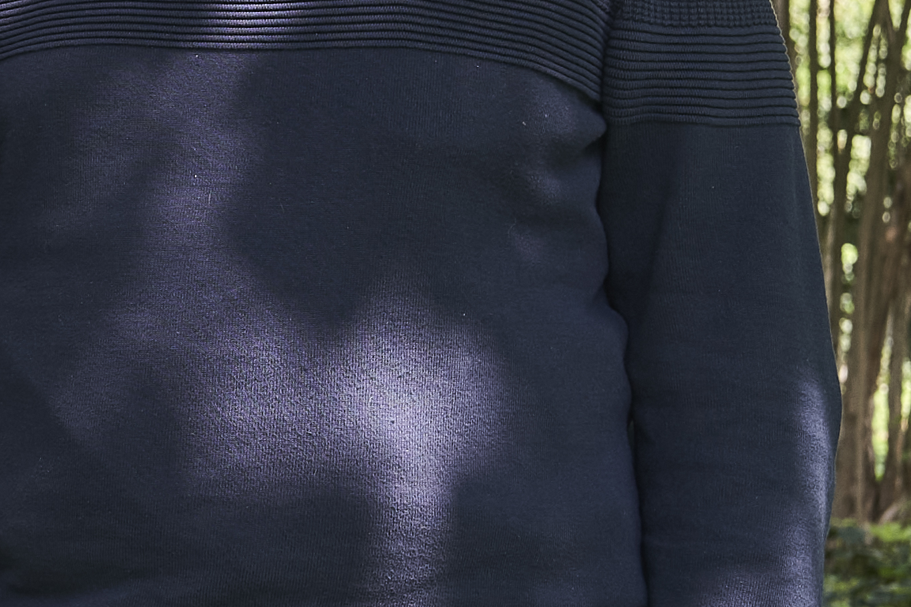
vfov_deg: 8.9
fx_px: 3896
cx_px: -950
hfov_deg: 11.8
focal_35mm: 154
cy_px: 218
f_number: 5.6
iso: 160
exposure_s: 1/160
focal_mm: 35
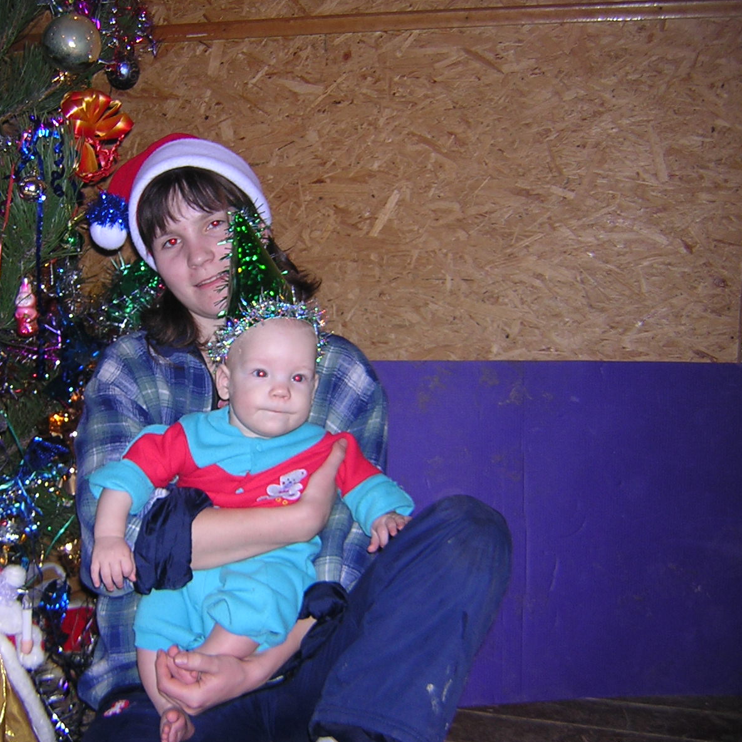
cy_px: 374
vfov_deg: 39.2
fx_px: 1043
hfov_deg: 38.8
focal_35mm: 43
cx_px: 265
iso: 114
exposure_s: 1/60.1
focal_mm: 4.7
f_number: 2.6
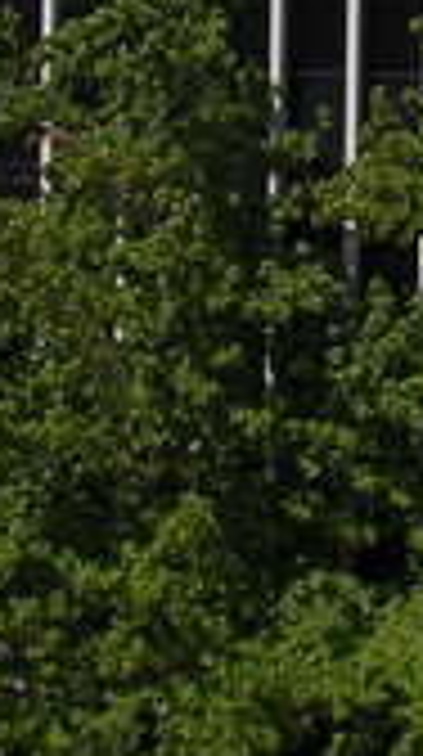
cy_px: -364
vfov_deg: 11.1
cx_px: 693
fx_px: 3744
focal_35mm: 187
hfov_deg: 6.4
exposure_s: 1/1000
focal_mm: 6
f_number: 4
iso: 64
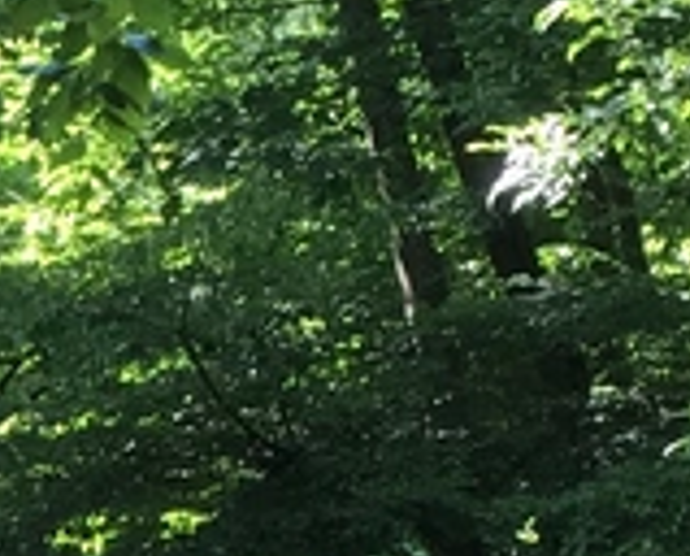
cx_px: -430
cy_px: 899
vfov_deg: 7.1
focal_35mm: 213
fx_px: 4360
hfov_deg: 8.8
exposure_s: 1/120
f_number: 2.2
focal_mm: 4.15
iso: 32
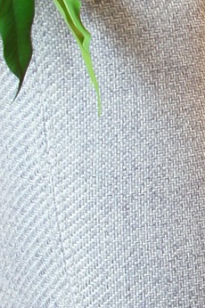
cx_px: 460
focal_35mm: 397
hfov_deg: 3.4
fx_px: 3398
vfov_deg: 5.2
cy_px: 217
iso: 100
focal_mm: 40
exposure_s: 1/5
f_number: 5.6
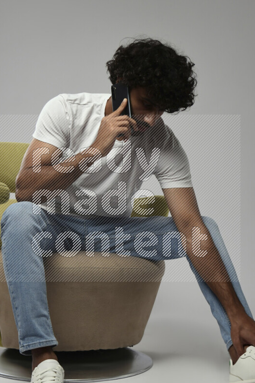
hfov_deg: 20.3
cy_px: 198
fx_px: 712
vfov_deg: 30.1
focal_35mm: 67
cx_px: 119
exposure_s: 1/125
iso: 400
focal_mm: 44
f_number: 6.3
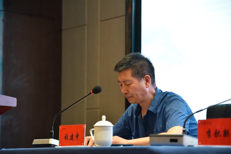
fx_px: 674
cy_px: 77
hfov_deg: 19.5
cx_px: 116
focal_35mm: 105
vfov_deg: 13.1
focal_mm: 105
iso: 1400
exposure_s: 1/125
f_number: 4
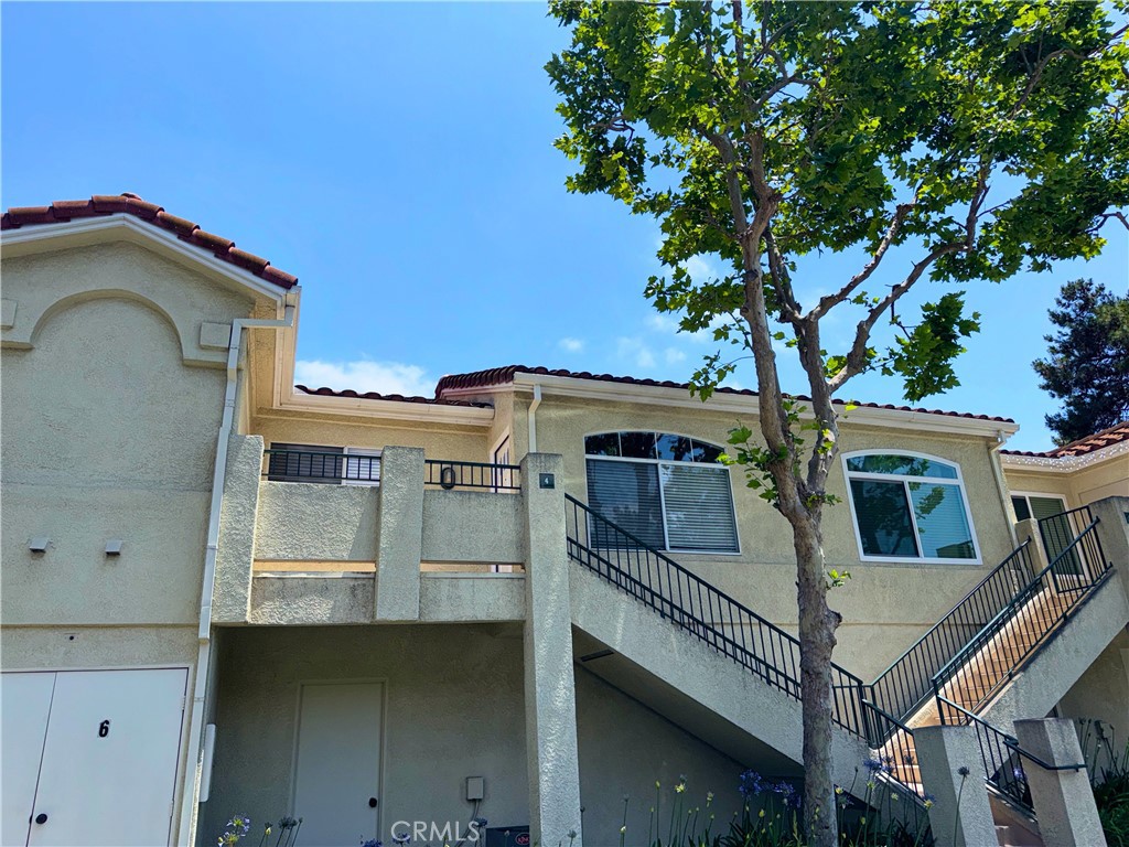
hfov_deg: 71.6
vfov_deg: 56.8
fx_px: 783
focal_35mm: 24
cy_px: 424
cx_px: 564
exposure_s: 1/4608
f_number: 1.78
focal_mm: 6.76
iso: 80
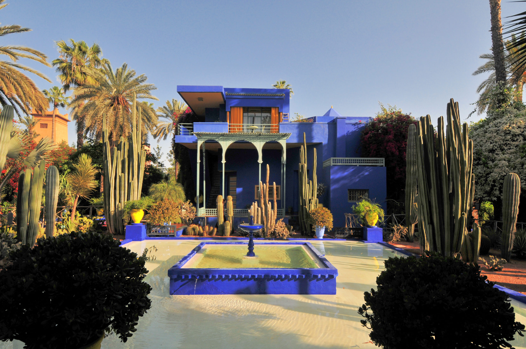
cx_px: 263
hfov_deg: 85.5
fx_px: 285
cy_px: 174
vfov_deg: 63.1
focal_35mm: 20
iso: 200
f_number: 9
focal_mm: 13
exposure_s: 1/320
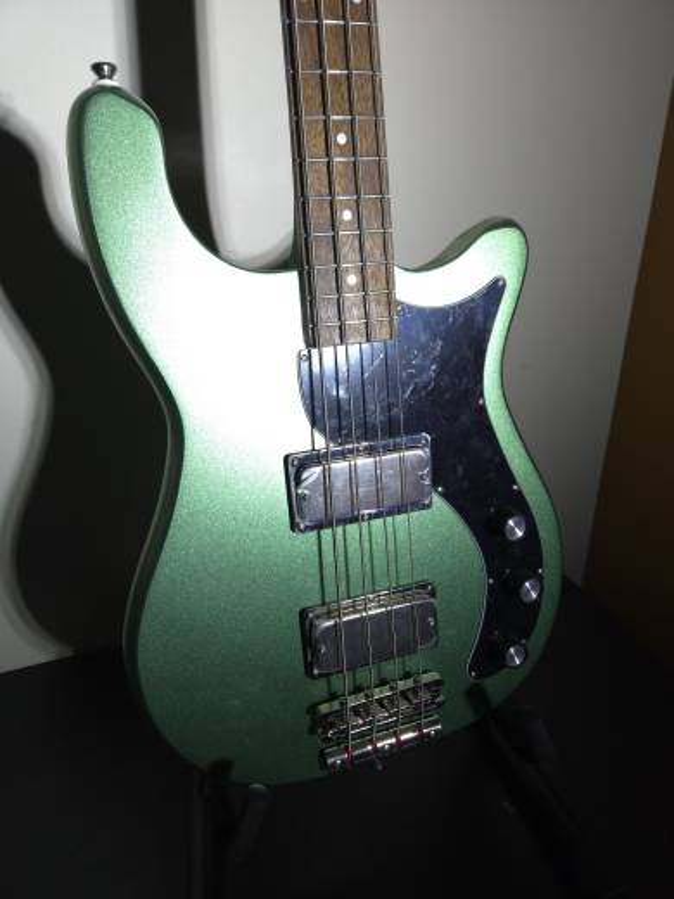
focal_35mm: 23
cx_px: 337
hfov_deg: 58.9
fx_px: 597
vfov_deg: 73.9
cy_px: 450
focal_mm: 5.4
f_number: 1.8
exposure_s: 1/71
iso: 125
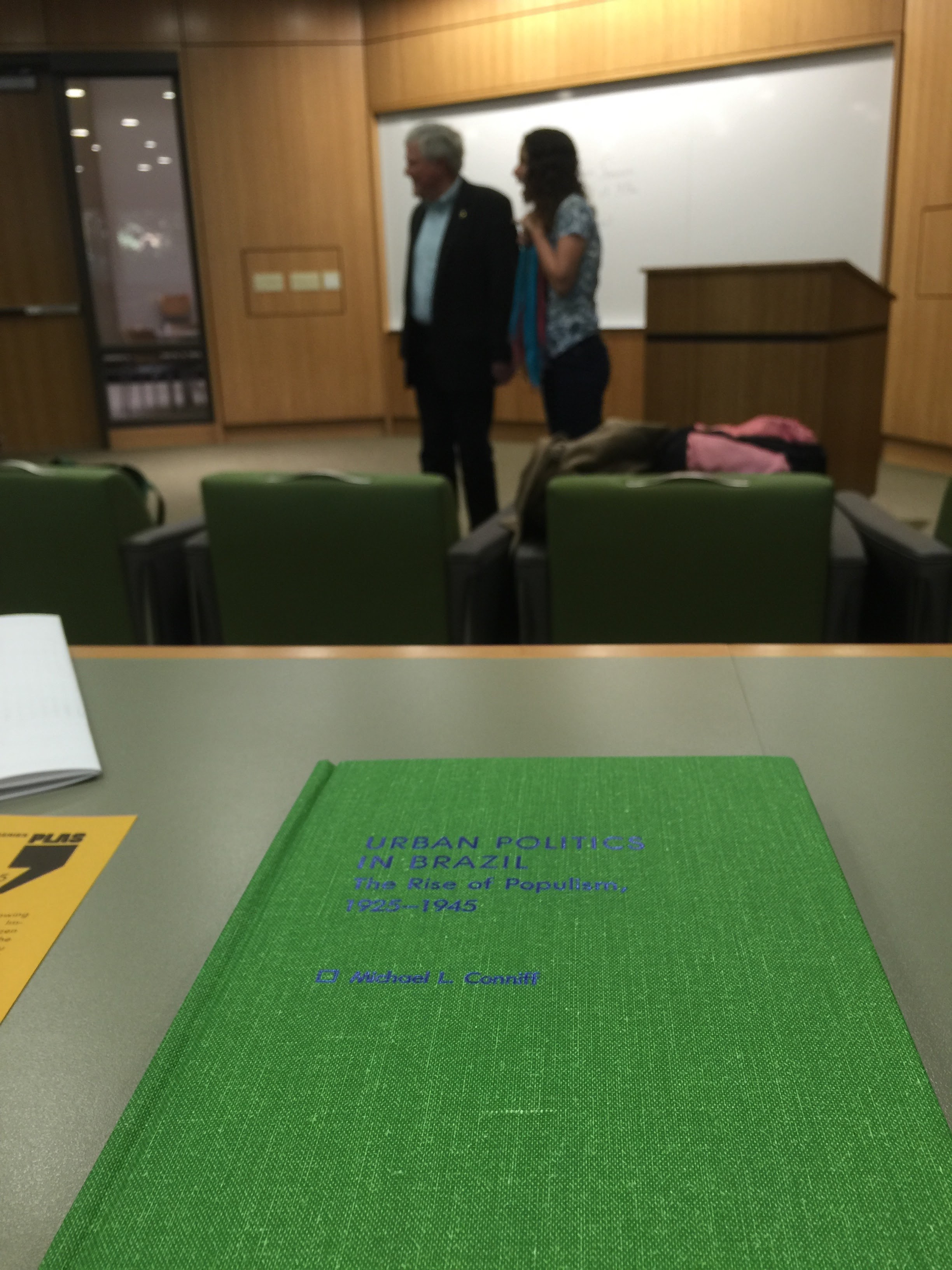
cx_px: 476
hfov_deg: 48.2
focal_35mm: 29
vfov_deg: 61.7
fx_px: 1063
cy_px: 635
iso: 40
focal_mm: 4.15
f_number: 2.2
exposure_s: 1/15
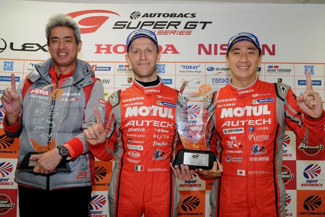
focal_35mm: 31
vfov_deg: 42.3
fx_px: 280
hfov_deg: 60.3
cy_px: 108
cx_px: 162
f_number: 6.7
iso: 800
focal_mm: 31
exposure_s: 1/60
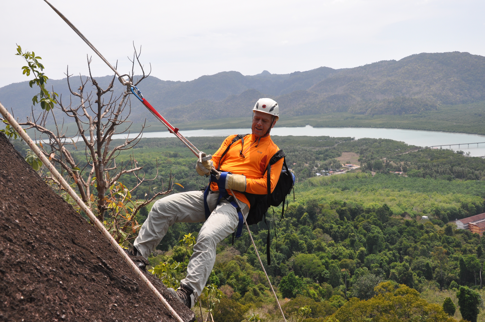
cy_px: 161
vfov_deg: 36.8
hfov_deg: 53.2
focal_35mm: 36
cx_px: 242
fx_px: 484
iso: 400
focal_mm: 24
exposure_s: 1/400
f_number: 10
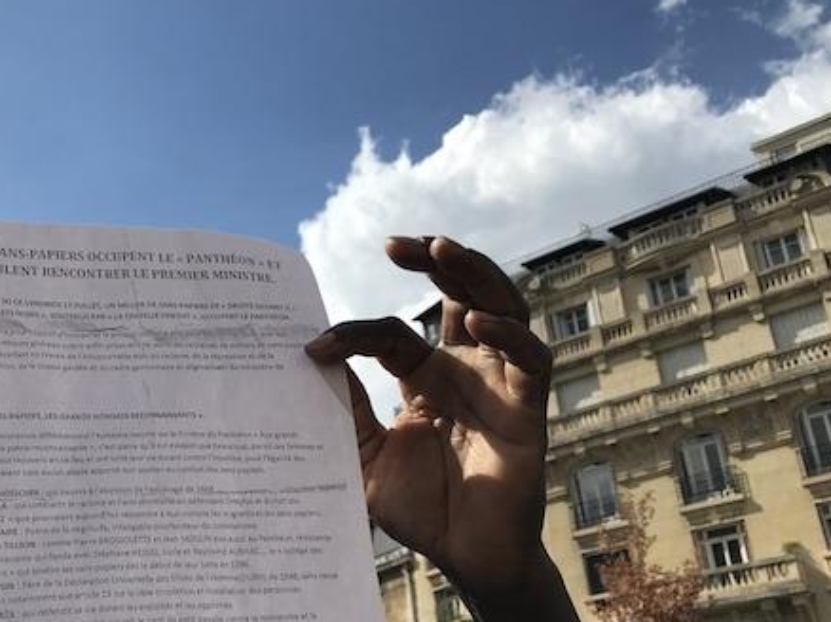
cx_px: 186
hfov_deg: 38.4
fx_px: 1152
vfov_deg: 30.2
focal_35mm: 48
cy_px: 373
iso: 20
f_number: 1.8
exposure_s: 1/4000
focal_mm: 3.99
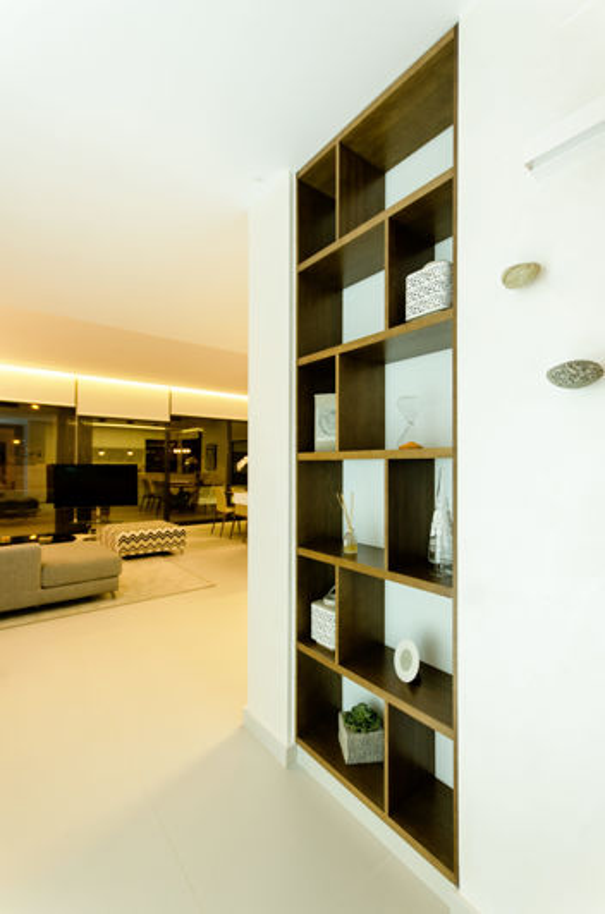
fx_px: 380
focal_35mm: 15
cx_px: 302
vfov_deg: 100.5
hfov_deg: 77.0
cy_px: 457
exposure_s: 1/30
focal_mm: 10
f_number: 4
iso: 640
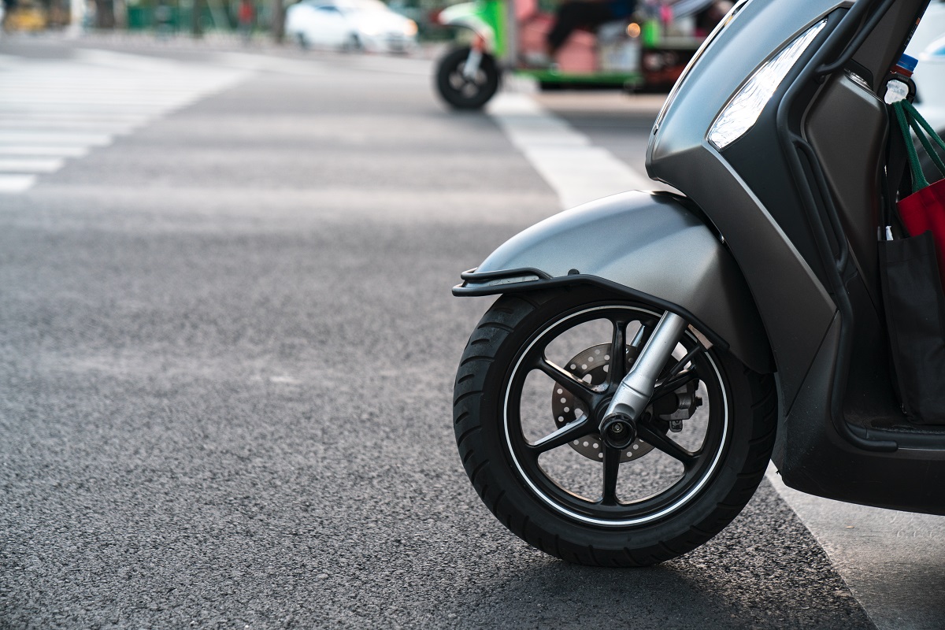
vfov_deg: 20.3
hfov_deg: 30.1
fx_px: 1759
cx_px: 472
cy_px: 315
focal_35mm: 67
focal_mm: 67
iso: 80
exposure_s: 1/160
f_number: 2.8
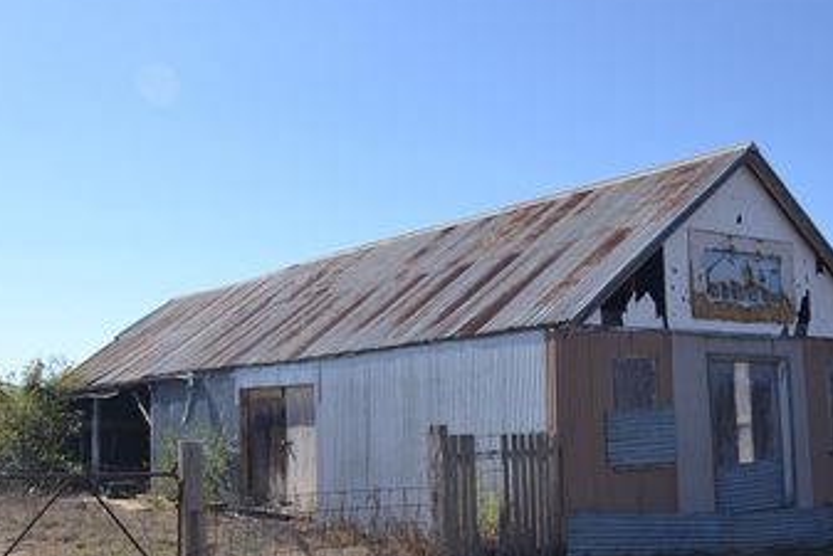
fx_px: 1065
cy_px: 350
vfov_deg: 29.2
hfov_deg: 42.7
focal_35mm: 46
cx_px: 445
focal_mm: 22
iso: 100
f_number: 8
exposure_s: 1/200
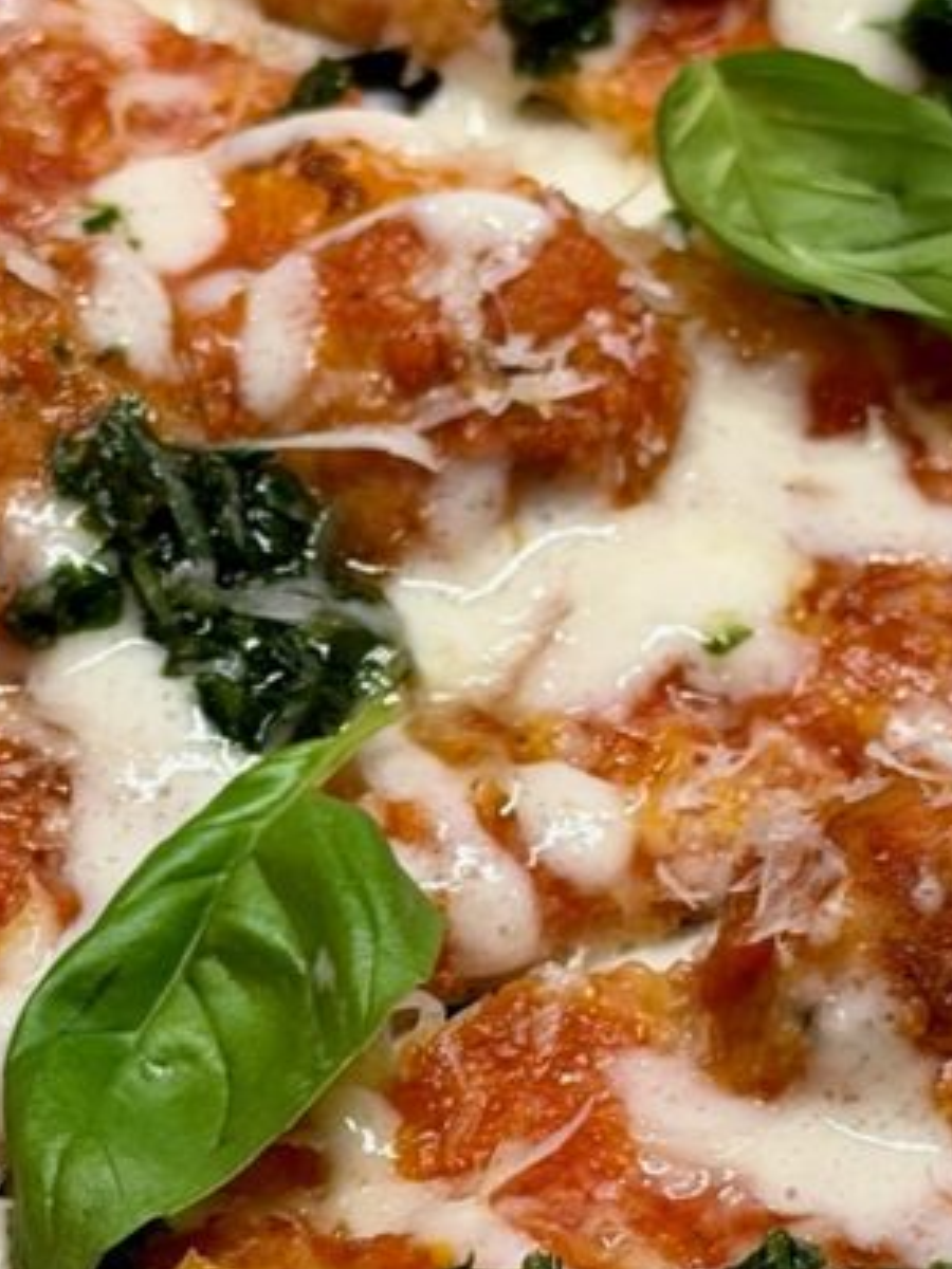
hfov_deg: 8.8
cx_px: 403
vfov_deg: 11.7
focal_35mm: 168
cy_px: 917
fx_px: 6160
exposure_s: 1/50
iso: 125
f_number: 1.78
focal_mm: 6.76
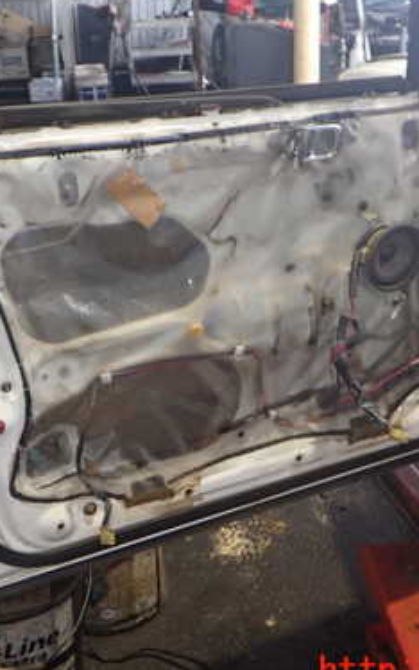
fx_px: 931
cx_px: 186
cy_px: 292
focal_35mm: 51
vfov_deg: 39.5
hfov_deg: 25.3
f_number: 2.3
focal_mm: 5.4
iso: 320
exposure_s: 1/30
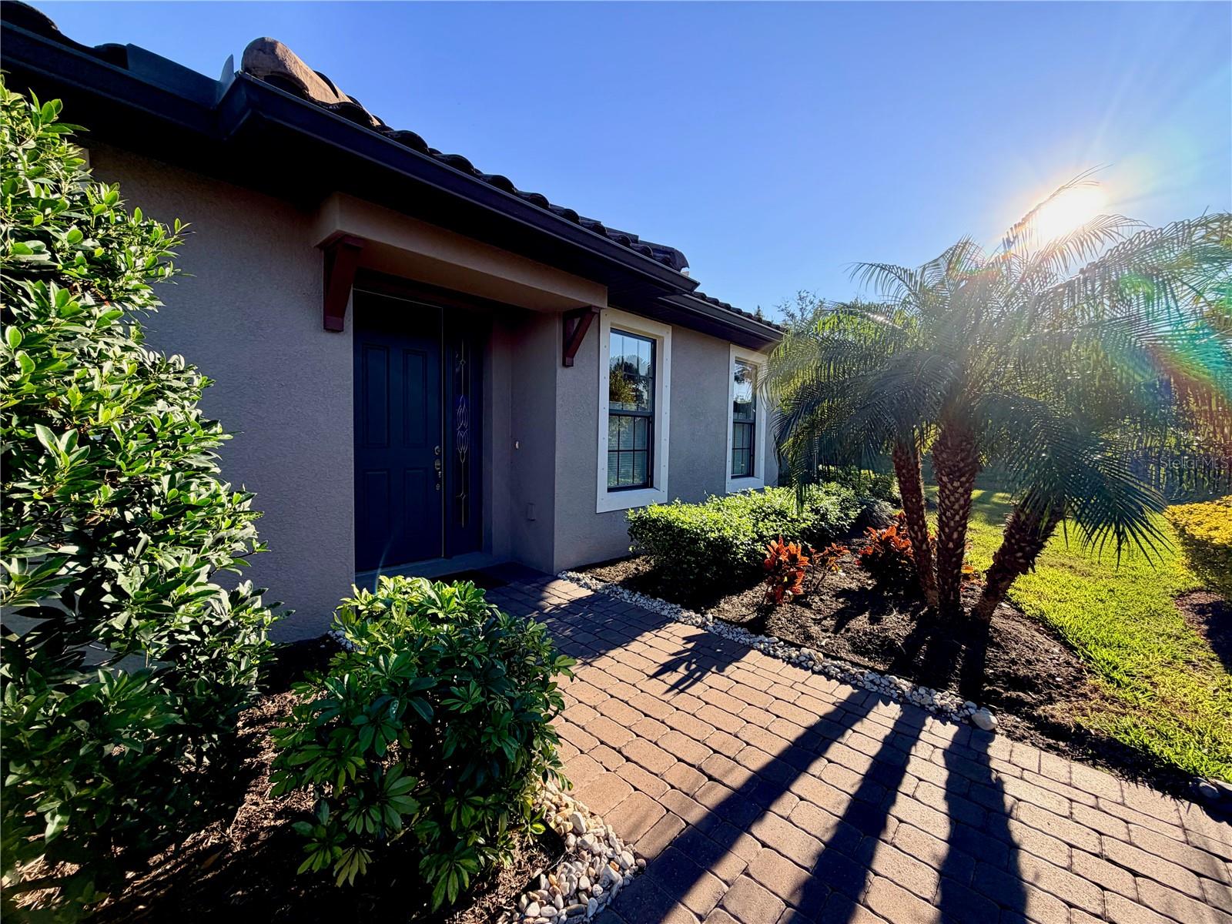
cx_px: 616
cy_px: 462
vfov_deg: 85.7
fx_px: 498
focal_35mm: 14
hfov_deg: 102.1
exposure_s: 1/545
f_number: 2.2
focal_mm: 2.22
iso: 40
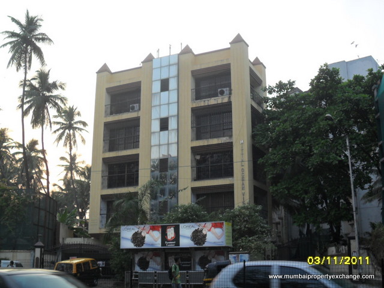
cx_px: 192
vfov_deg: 32.9
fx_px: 488
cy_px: 144
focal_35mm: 44
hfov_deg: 42.9
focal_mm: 7.8
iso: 100
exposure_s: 1/60
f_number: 4.5
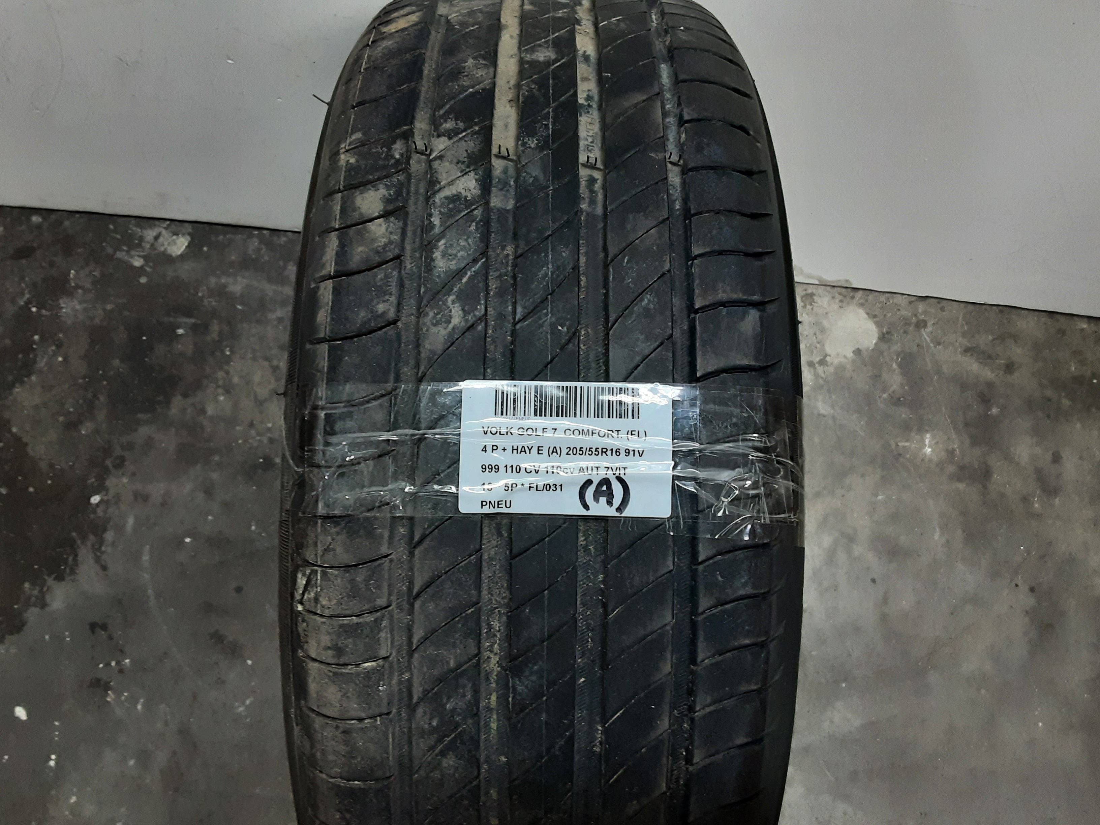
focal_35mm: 27
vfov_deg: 51.4
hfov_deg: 65.3
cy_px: 412
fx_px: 858
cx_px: 550
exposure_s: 1/33
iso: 125
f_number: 1.9
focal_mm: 2.91
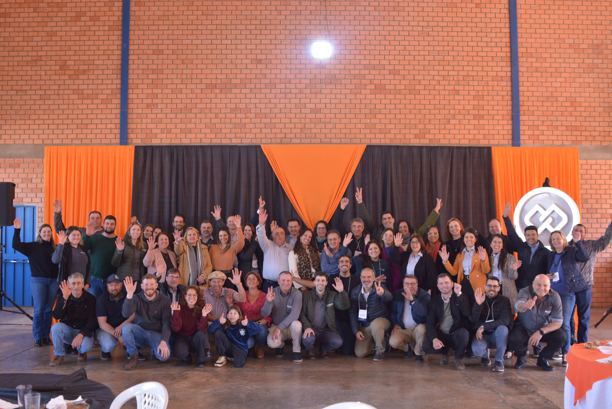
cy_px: 204
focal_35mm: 36
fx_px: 612
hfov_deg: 53.1
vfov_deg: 36.9
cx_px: 306
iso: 640
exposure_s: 1/100
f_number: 3.5
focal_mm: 24
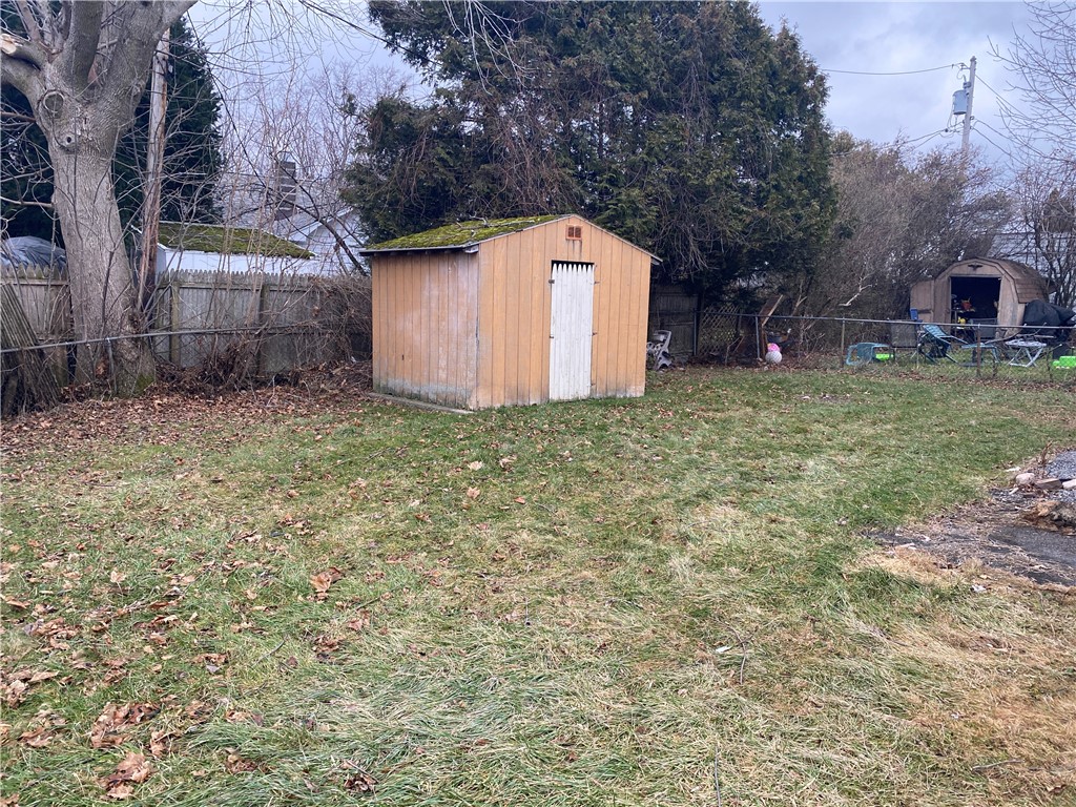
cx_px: 538
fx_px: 808
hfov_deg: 67.3
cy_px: 404
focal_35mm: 26
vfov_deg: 53.1
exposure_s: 1/121
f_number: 1.8
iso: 100
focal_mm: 4.25
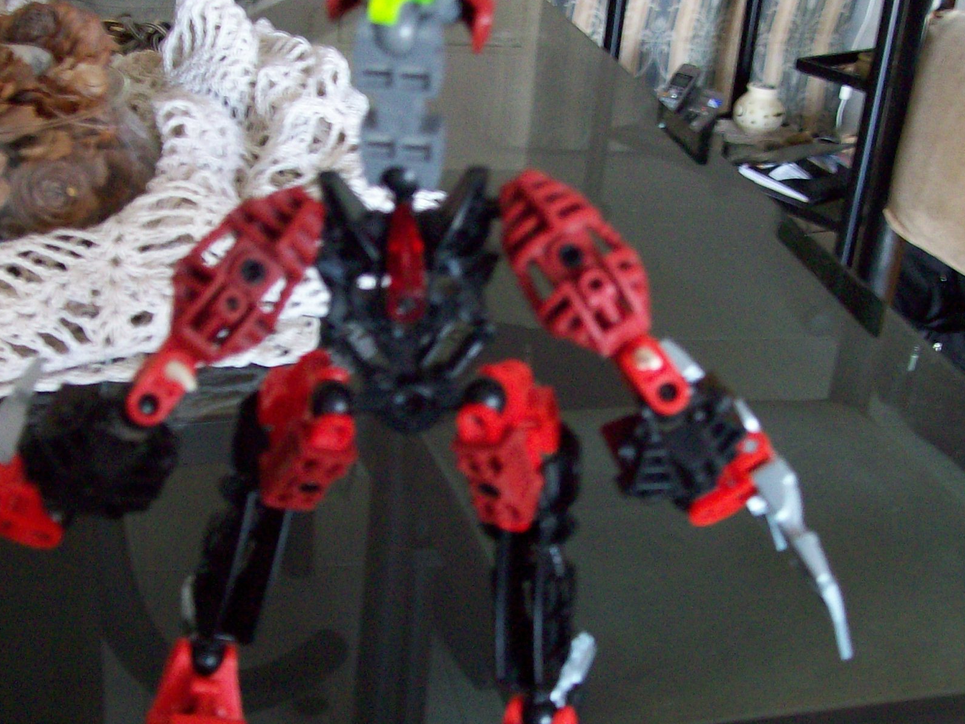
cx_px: 431
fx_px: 1450
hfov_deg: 36.8
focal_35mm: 52
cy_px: 370
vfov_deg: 28.0
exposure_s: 1/8
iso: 160
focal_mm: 6
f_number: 2.7
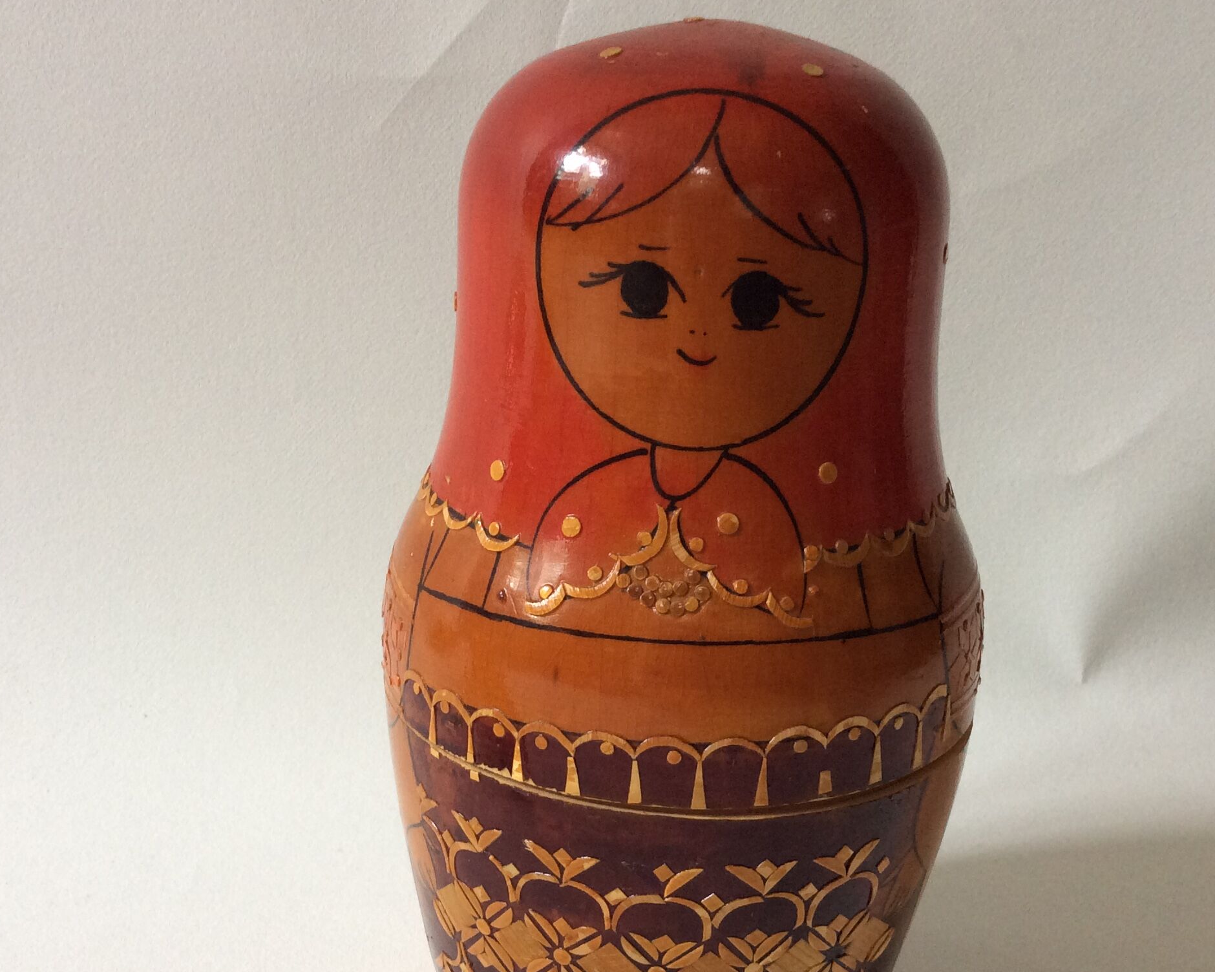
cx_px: 636
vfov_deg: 34.8
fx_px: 1546
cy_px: 579
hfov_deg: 42.9
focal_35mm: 43
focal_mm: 3.3
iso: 80
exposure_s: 1/25
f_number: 2.4
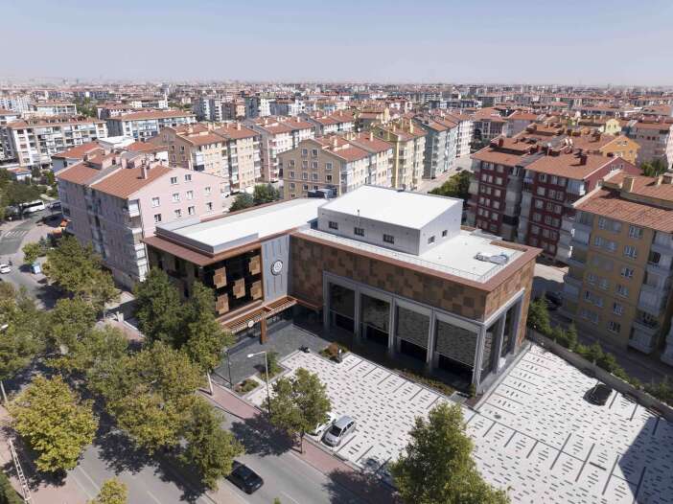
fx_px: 466
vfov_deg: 56.8
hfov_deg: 71.6
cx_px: 336
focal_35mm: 24
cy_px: 252
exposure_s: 1/80
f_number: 2.8
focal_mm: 12.29
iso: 100
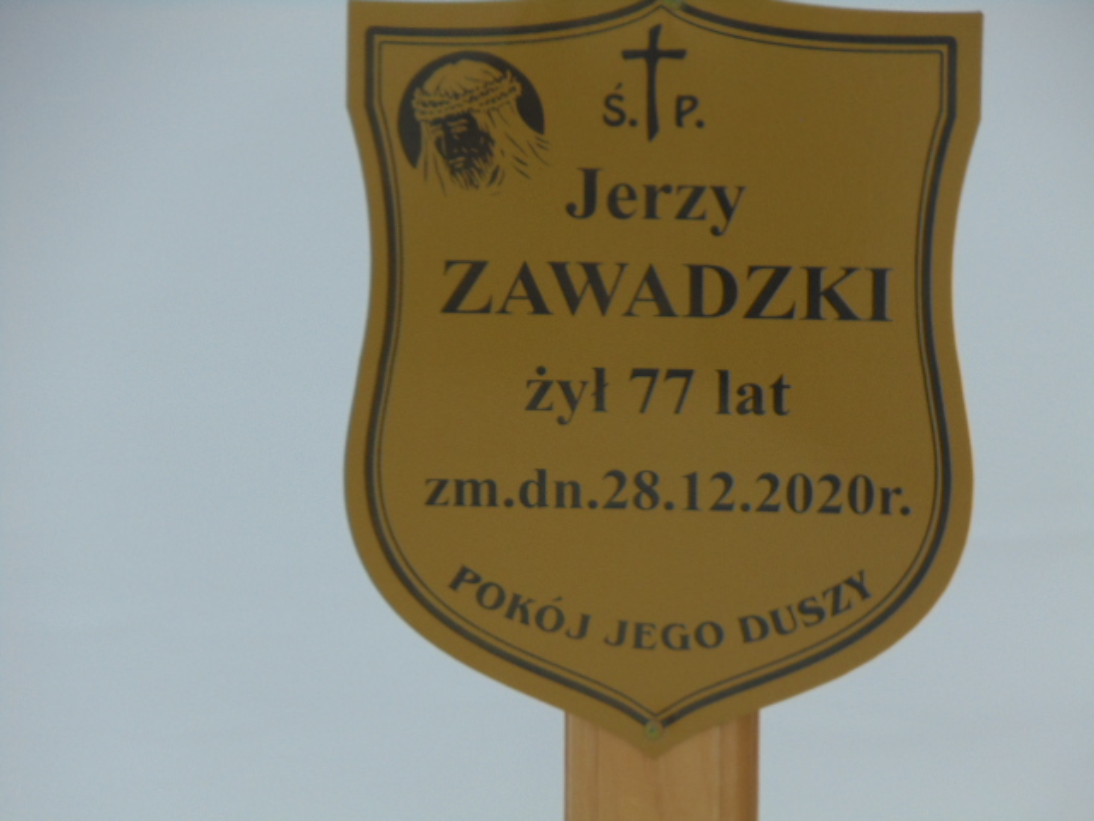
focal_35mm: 307
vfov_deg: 4.8
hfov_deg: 6.5
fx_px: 9702
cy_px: 410
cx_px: 547
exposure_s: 1/640
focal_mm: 55.1
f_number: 4.2
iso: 80
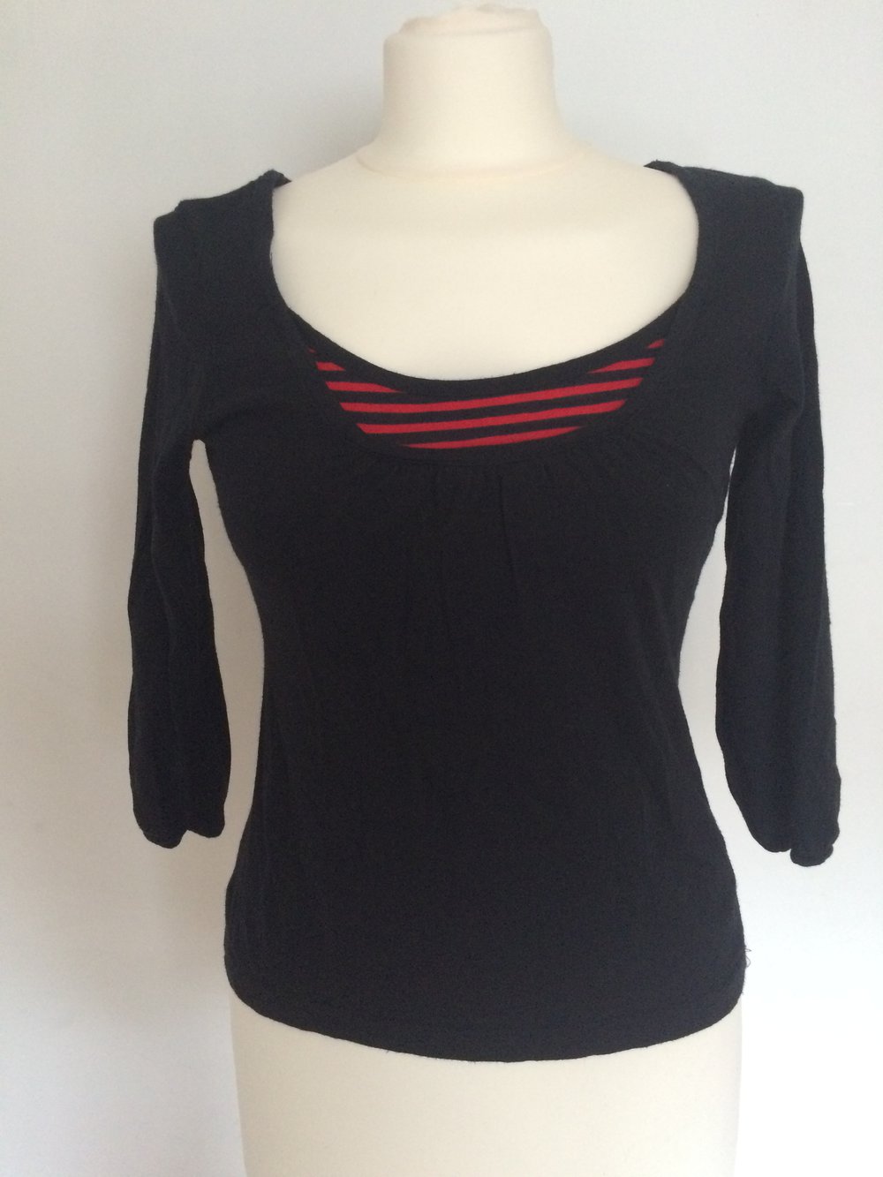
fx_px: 986
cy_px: 588
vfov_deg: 61.7
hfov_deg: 48.2
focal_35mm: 29
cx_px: 442
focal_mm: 4.15
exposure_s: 1/30
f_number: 2.2
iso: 320
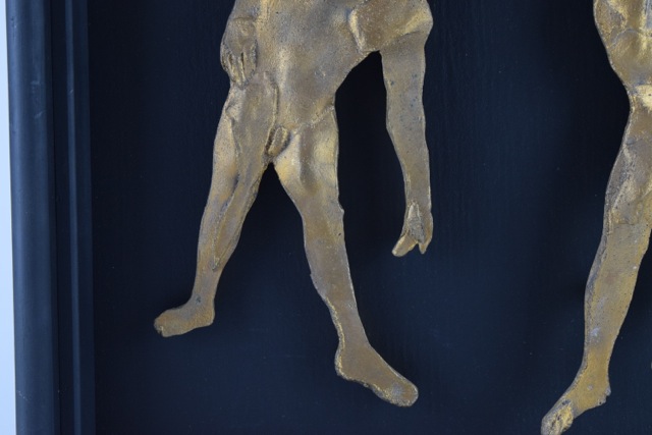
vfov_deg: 18.9
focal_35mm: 72
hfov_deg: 28.1
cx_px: 326
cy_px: 218
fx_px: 1304
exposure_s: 1/125
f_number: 7.1
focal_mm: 48
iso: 800
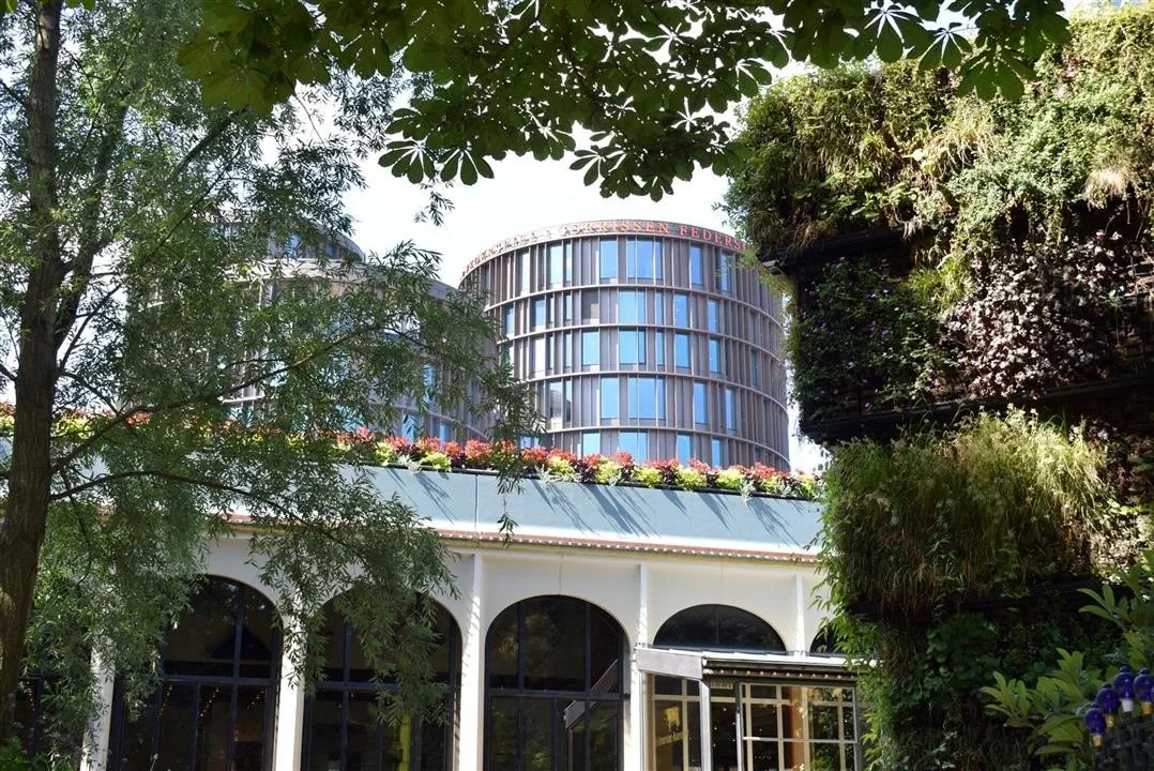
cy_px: 386
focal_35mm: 48
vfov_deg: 28.1
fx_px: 1539
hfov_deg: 41.1
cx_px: 577
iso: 400
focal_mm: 32
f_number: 8
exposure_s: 1/250
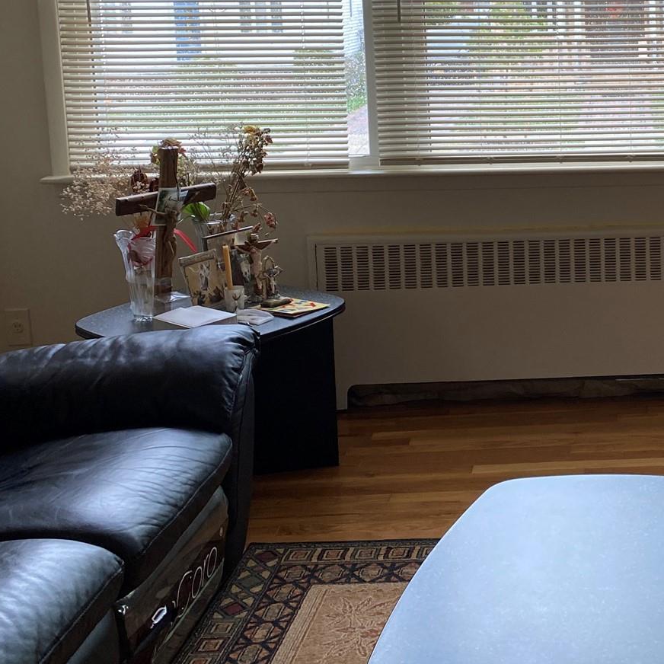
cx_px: 688
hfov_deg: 29.2
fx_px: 1172
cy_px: 104
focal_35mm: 54
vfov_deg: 30.6
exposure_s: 1/121
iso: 80
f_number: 1.8
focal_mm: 4.25
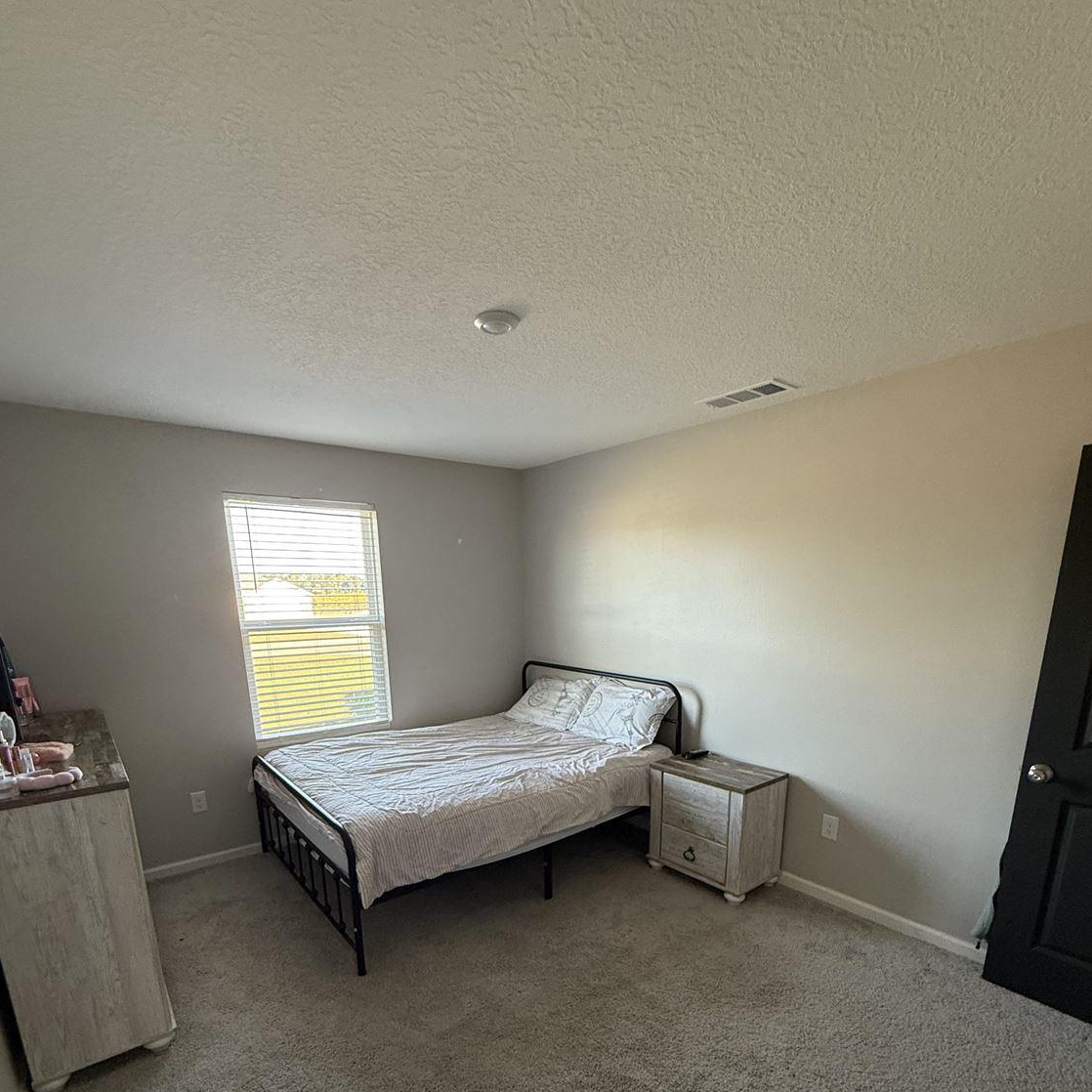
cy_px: 741
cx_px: 535
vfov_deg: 80.7
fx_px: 607
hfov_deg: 84.0
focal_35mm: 17
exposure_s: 1/79
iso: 320
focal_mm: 2.22
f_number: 2.2
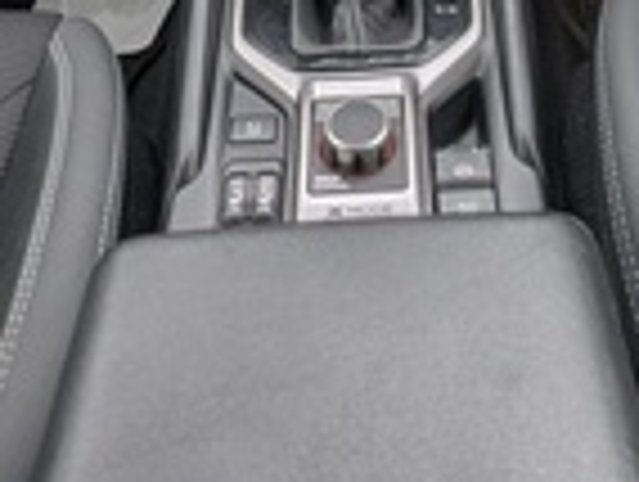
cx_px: 405
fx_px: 1017
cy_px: -559
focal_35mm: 55
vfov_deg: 16.9
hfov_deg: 34.7
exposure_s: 1/831
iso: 40
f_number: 2.2
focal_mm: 1.95
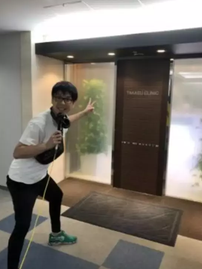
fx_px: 241
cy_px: 134
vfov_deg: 58.4
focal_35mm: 31
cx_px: 99
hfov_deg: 45.4
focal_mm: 3.99
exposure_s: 1/20
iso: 40
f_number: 1.8
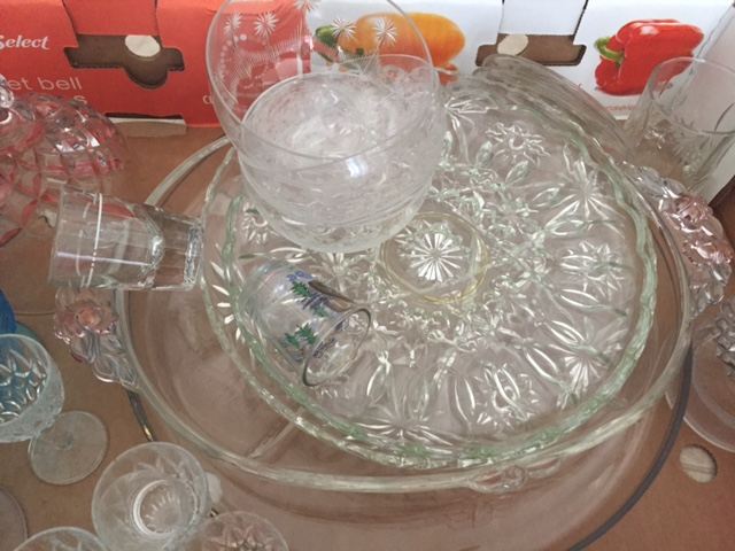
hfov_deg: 61.7
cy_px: 276
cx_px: 368
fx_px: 616
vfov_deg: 48.2
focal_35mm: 29
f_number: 2.2
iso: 200
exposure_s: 1/30
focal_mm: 4.15
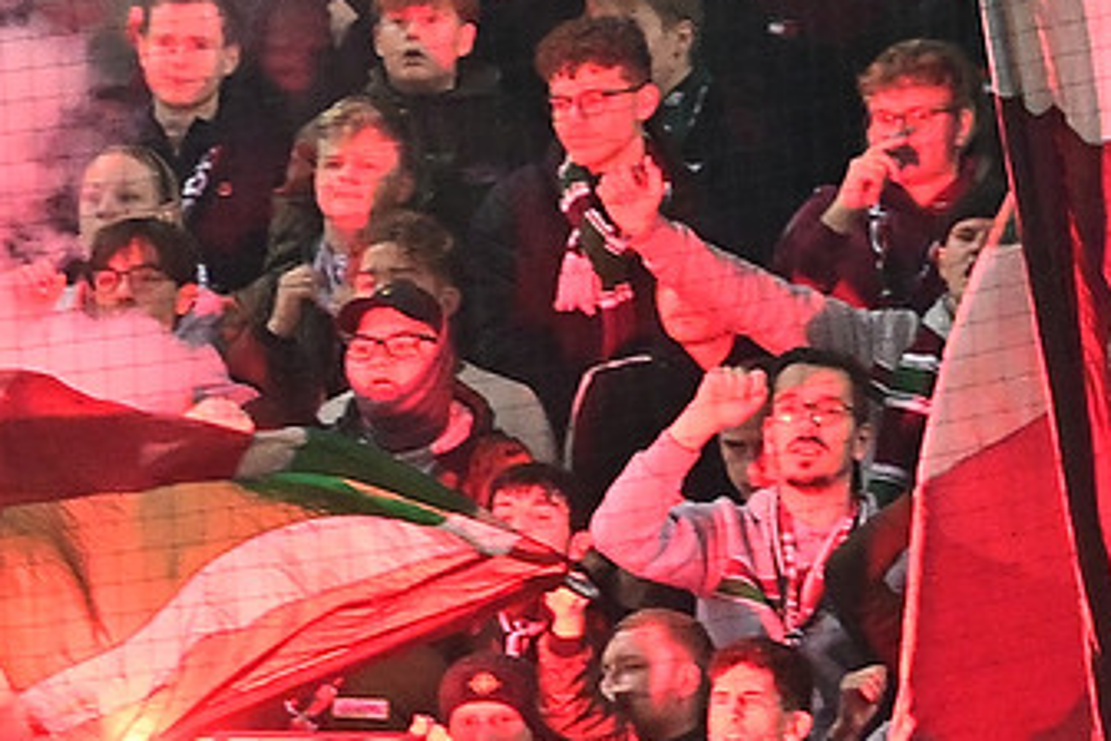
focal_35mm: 2259
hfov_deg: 0.9
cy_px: 354
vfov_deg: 0.6
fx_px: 69710
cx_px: -165
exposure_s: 1/400
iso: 3600
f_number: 5.6
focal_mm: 380
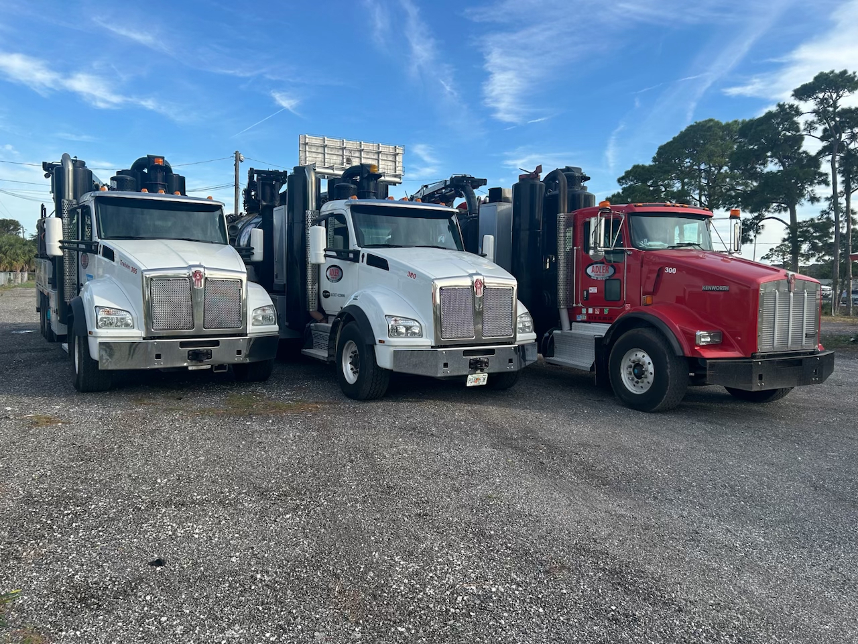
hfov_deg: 67.3
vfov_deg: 53.1
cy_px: 322
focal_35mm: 26
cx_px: 429
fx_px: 644
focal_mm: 5.7
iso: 50
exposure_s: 1/1869
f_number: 1.5
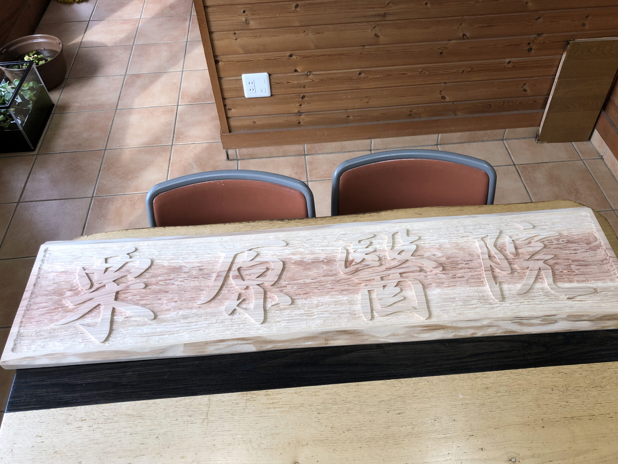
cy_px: 234
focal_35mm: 29
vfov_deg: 48.2
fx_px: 518
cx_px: 318
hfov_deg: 61.6
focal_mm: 4
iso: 32
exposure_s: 1/100
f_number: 1.8
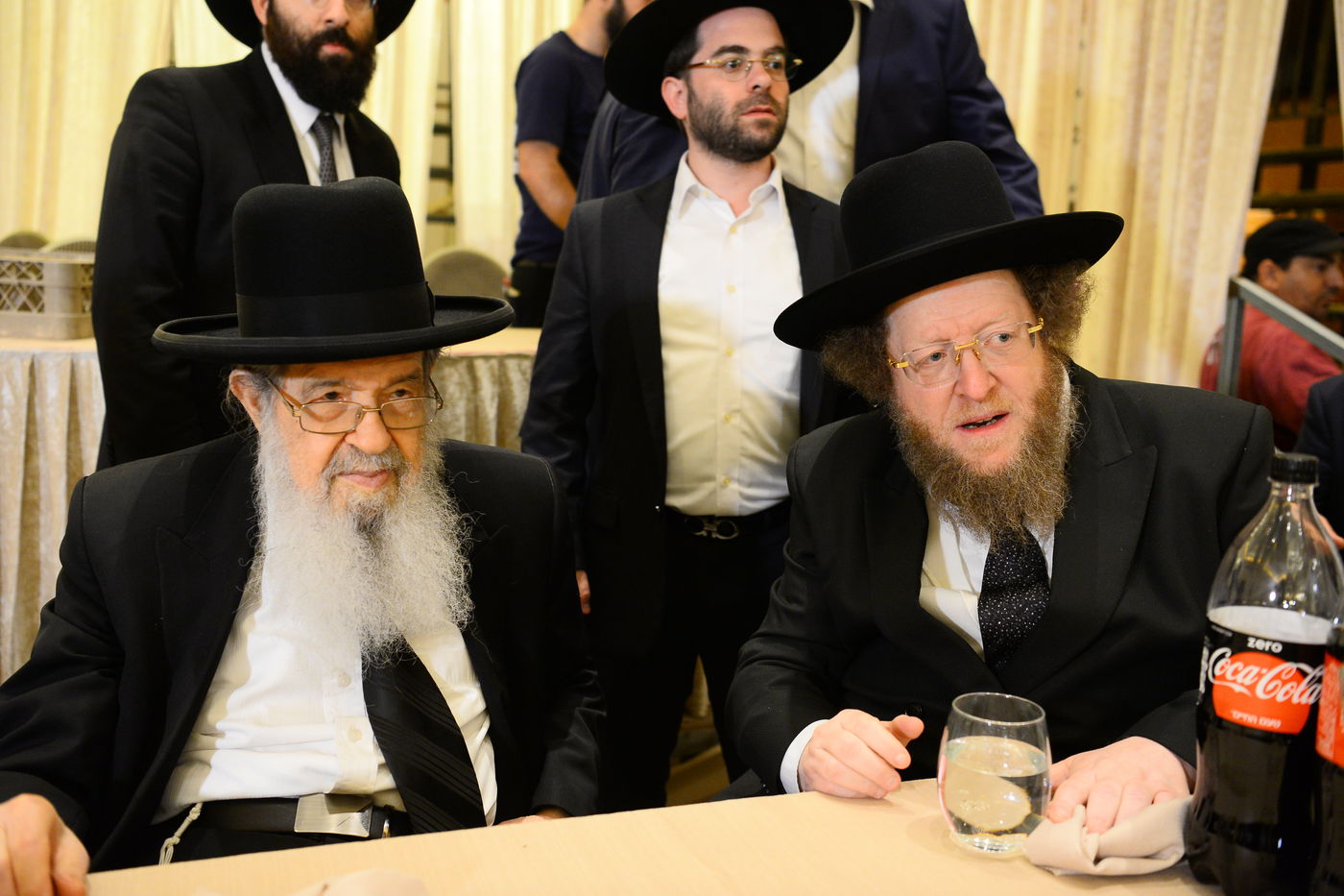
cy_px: 448
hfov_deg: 50.7
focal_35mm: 38
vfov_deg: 35.0
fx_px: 1418
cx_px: 672
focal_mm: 38
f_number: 3.5
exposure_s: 1/160
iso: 2500
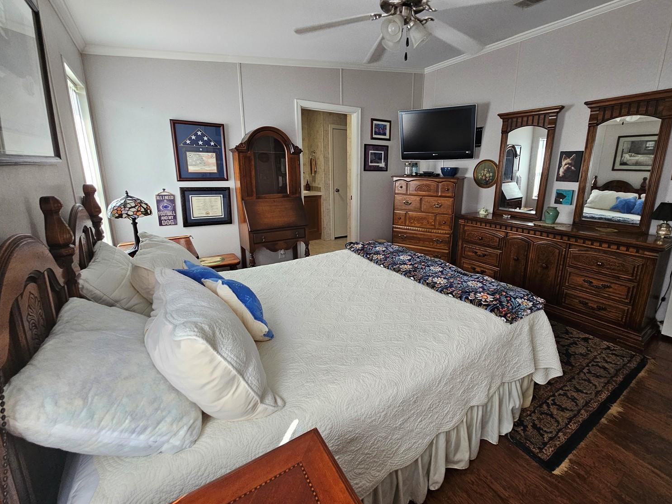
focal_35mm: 14
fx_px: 272
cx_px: 355
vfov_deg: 85.5
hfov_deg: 102.0
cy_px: 235
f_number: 2.2
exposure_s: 1/100
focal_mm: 2.2
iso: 250
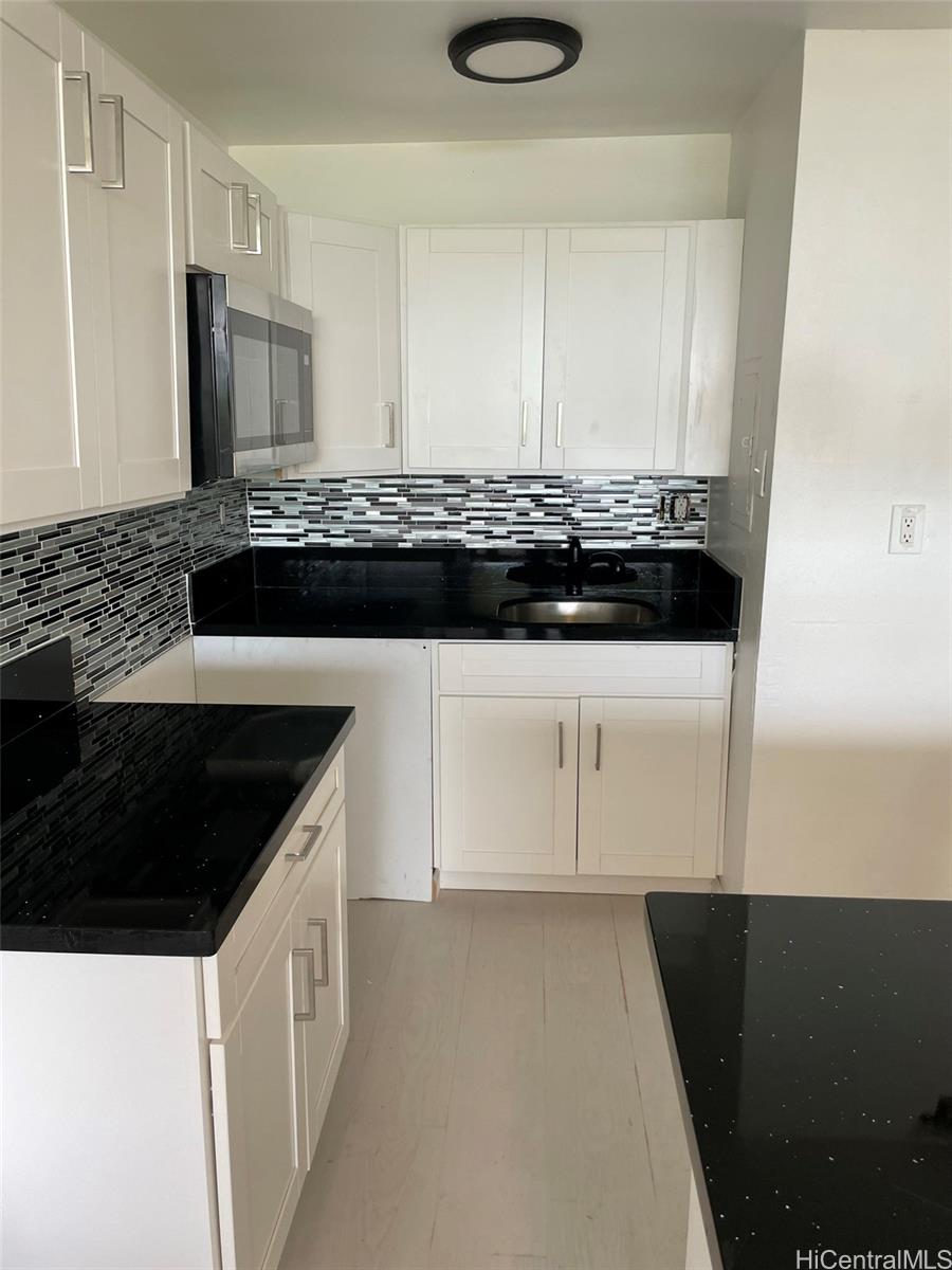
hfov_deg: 53.1
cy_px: 635
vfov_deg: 67.3
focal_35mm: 26
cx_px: 476
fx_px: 953
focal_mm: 4.2
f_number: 1.6
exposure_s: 1/120
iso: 125
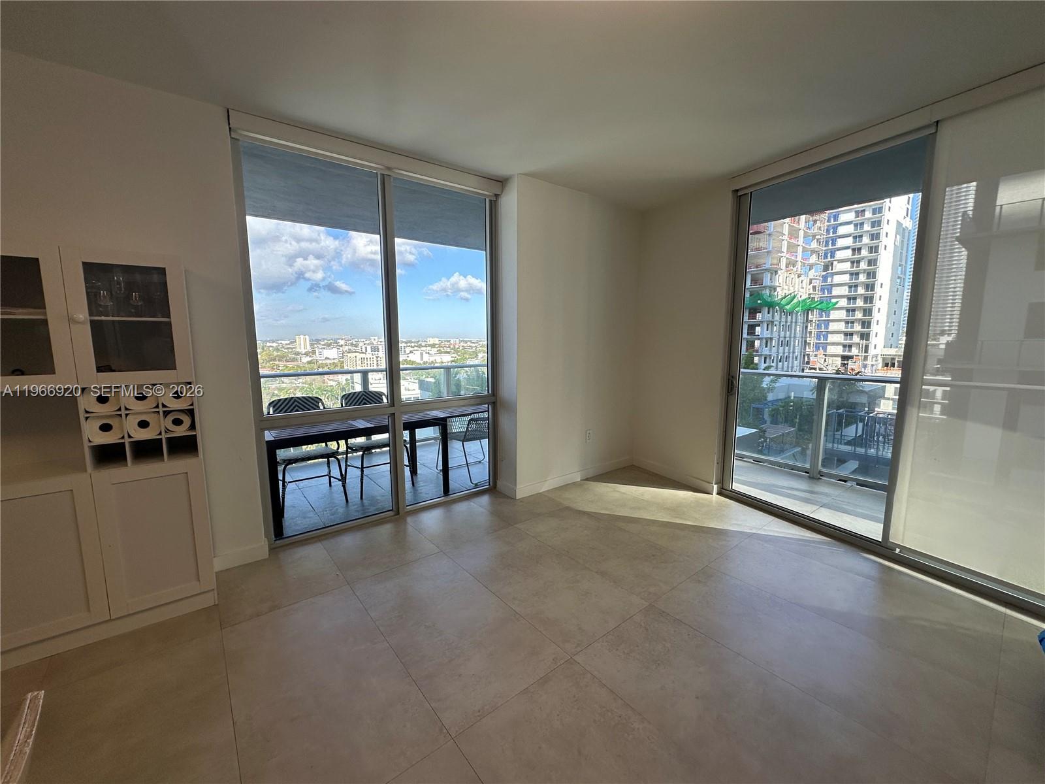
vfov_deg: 85.7
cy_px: 392
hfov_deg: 102.1
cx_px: 522
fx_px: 423
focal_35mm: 14
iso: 50
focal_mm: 2.22
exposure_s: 1/120
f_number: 2.2
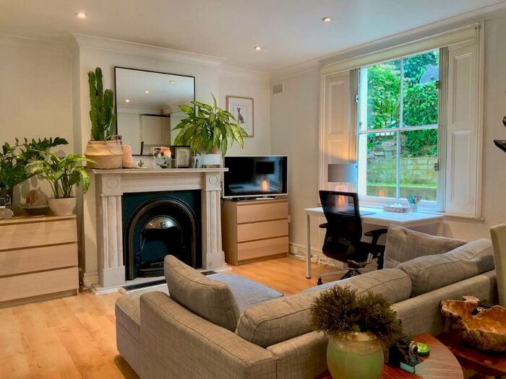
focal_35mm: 29
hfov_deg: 61.7
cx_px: 253
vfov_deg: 48.2
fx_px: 424
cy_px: 190
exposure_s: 1/50
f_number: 1.8
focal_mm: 3
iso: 80
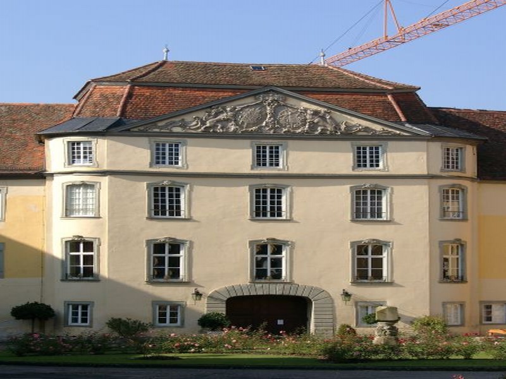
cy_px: 190
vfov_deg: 16.4
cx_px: 253
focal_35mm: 90
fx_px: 1316
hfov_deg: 21.8
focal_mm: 18.7
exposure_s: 1/436
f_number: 4
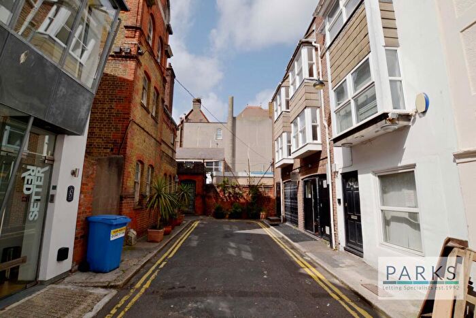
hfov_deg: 100.4
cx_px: 238
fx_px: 198
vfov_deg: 77.4
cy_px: 159
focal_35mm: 15
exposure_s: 1/200
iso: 100
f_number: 10
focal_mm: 10
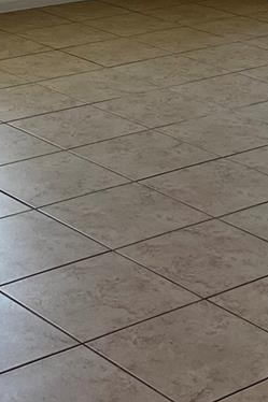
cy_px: -87
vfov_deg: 17.5
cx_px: 164
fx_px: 1241
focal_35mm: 111
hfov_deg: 12.3
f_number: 1.6
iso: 50
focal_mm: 5.1
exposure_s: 1/162
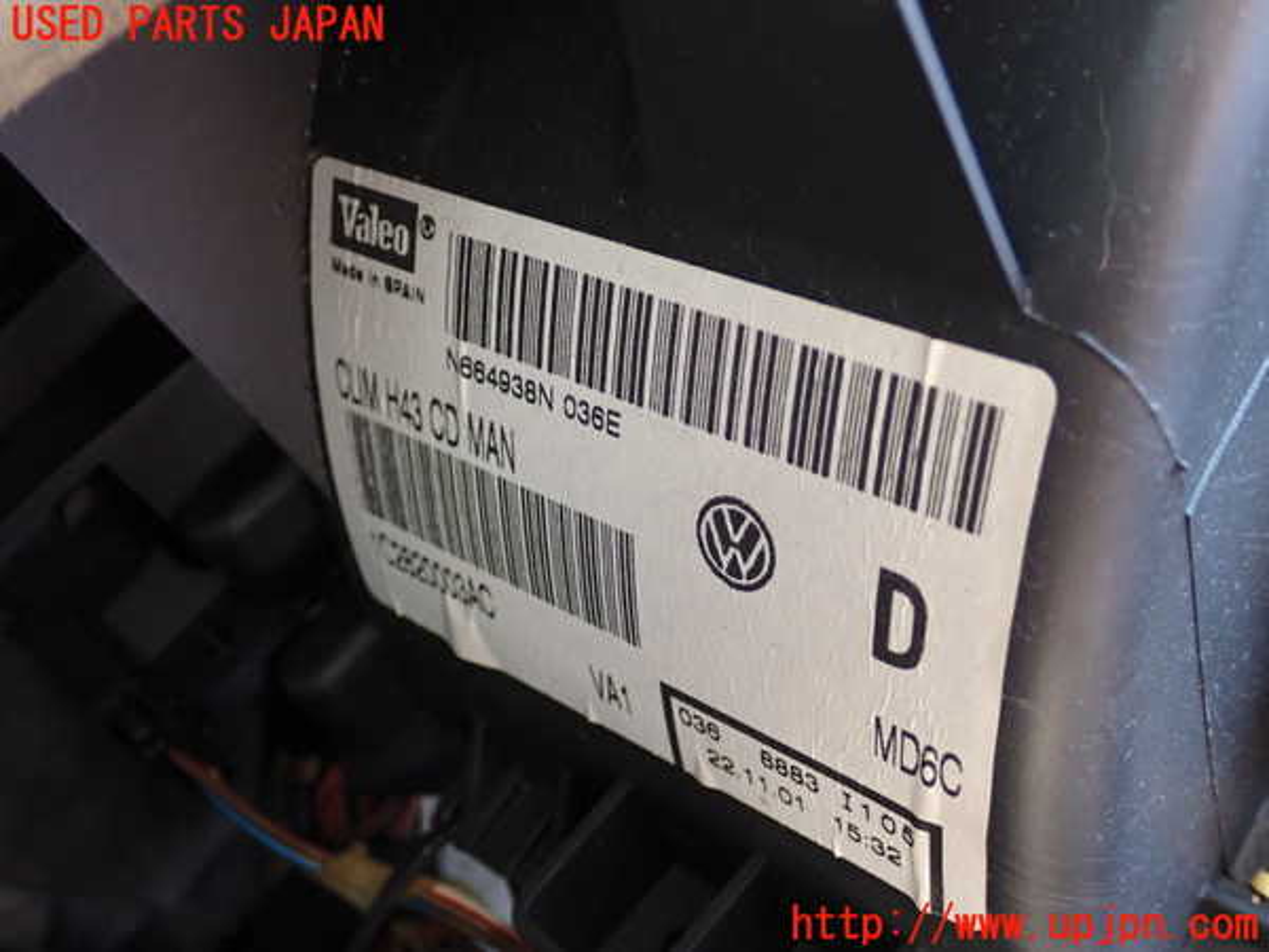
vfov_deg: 35.1
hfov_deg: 45.8
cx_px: 634
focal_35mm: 41
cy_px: 476
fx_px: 1503
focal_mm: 7.31
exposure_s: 1/40
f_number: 2.8
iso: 250
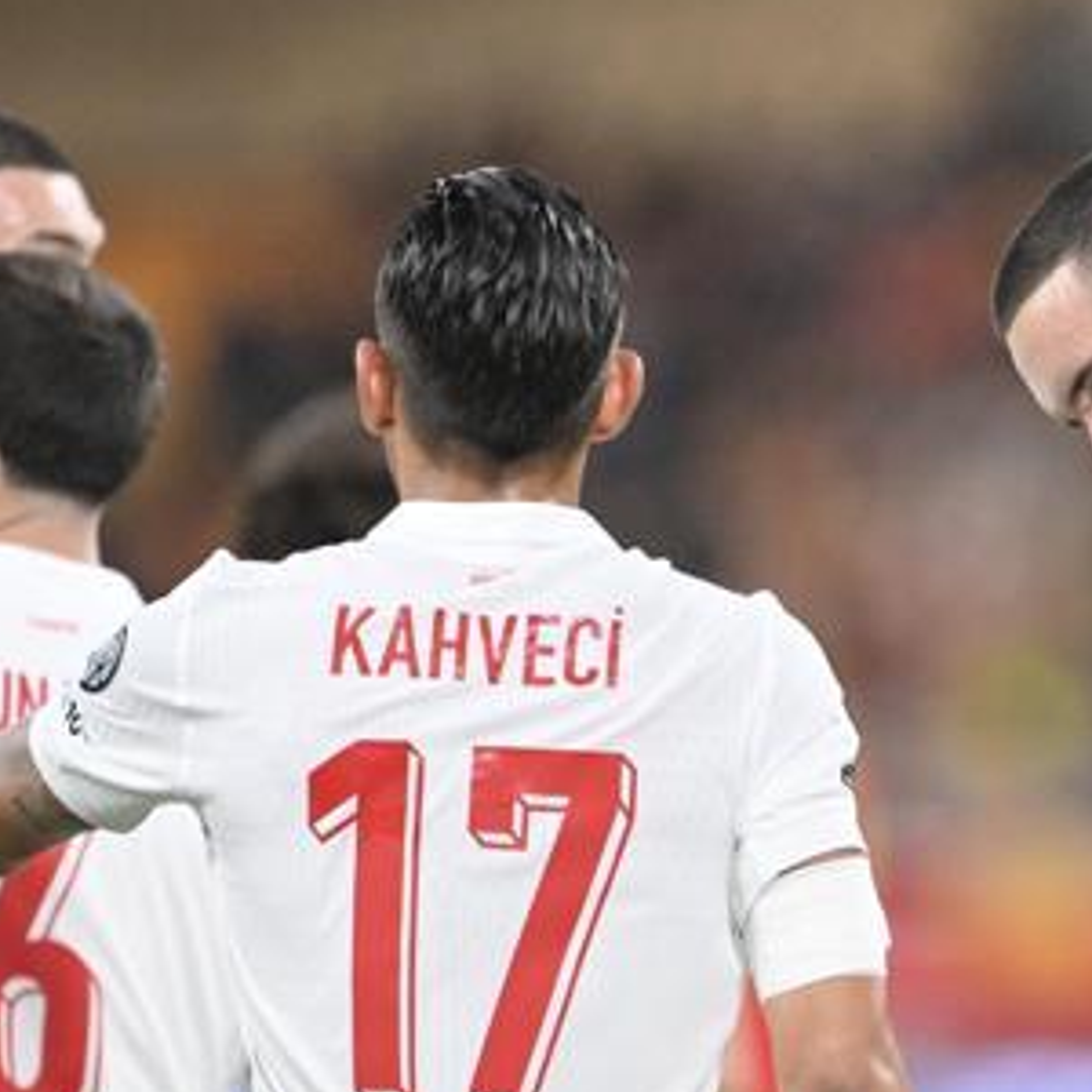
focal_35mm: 872
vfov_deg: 2.0
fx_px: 31122
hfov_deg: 2.0
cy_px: 737
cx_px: 1107
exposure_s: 1/2000
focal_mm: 400
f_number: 2.8
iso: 4000
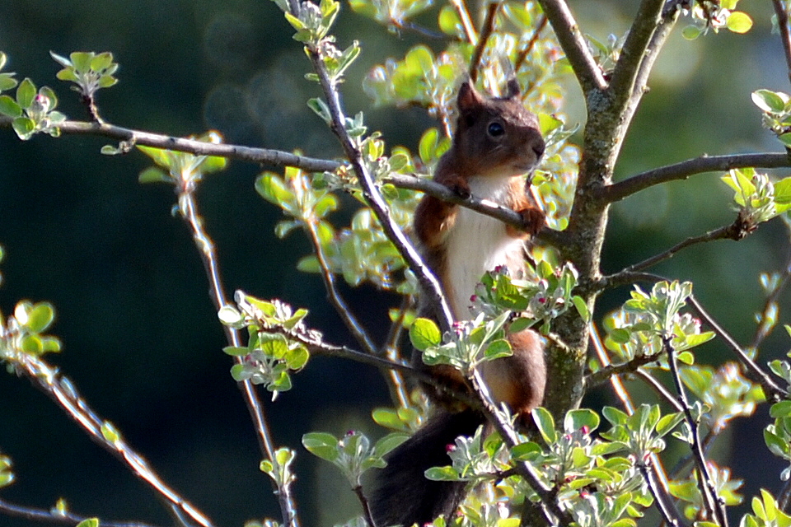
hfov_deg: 4.6
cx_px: 396
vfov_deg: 3.1
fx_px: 9887
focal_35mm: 450
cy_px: 264
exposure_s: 1/500
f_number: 5.6
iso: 360
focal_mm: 300
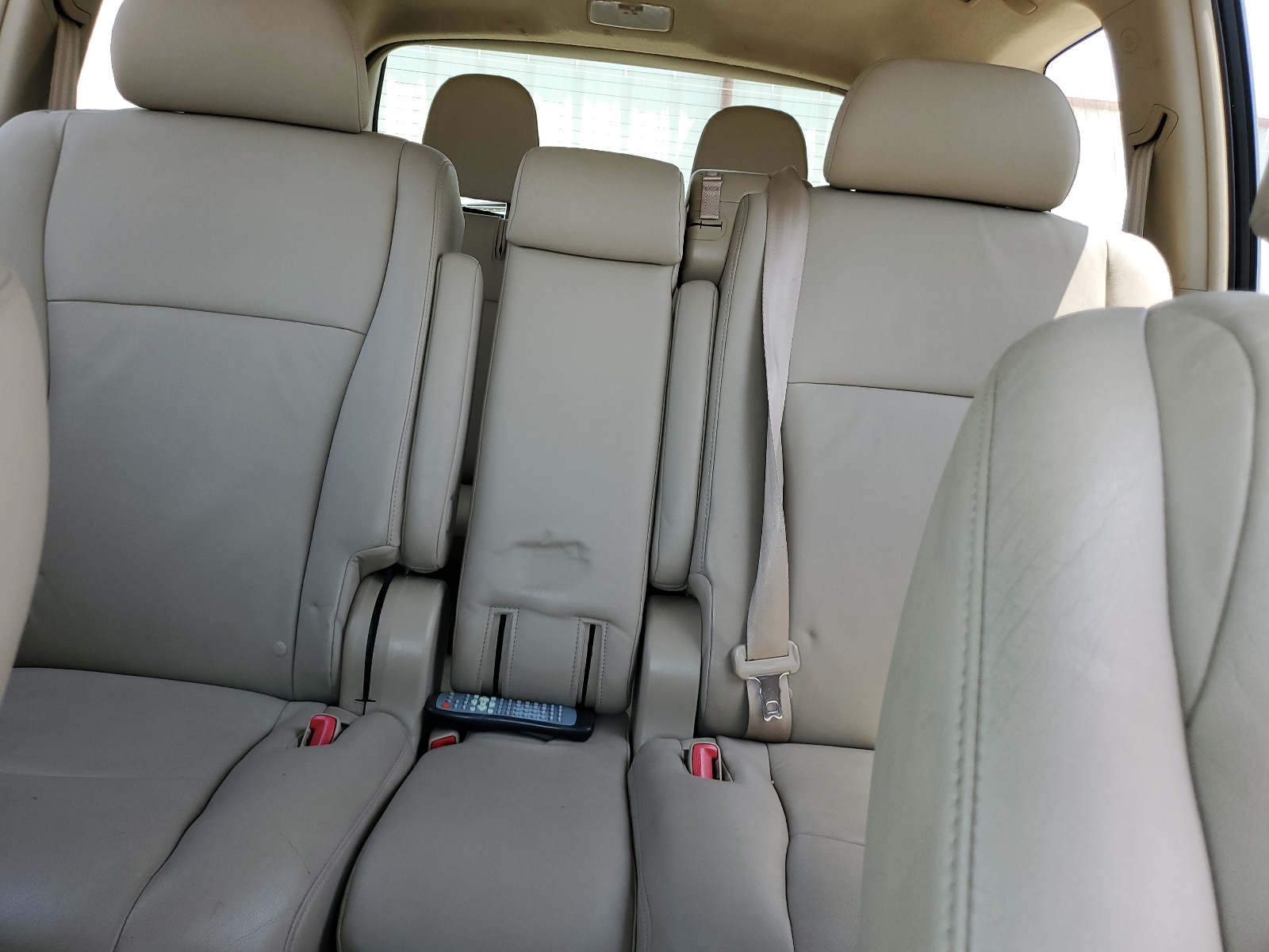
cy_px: 476
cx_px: 634
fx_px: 953
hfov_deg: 67.3
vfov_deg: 53.1
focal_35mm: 26
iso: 58
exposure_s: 1/120
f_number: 1.5
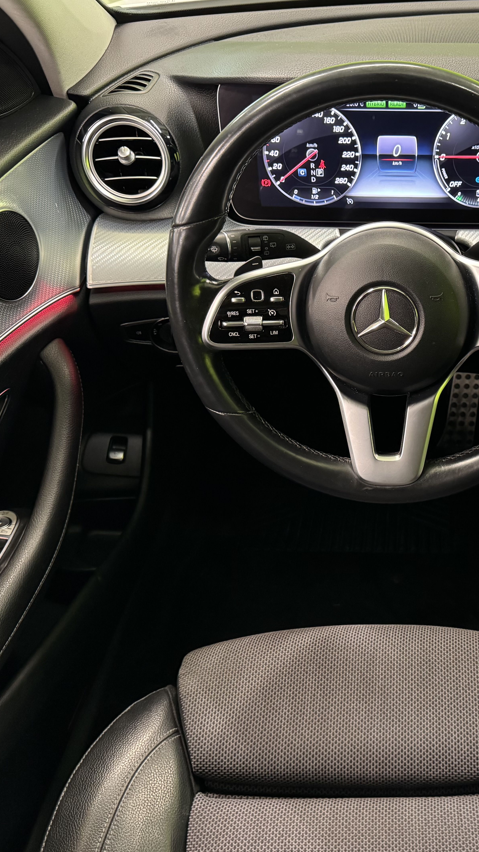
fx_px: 790
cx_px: 418
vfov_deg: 56.6
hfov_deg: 32.3
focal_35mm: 35
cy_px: 426
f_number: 1.78
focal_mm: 6.76
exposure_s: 1/41
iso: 800
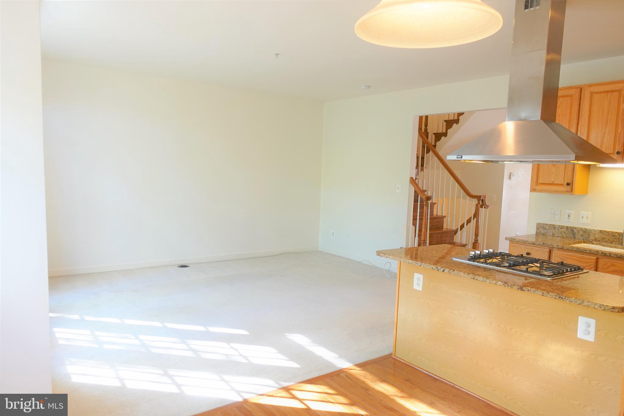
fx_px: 416
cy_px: 208
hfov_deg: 73.7
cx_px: 312
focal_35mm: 24
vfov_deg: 53.1
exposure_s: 1/60
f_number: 2.8
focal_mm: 8.8
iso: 125
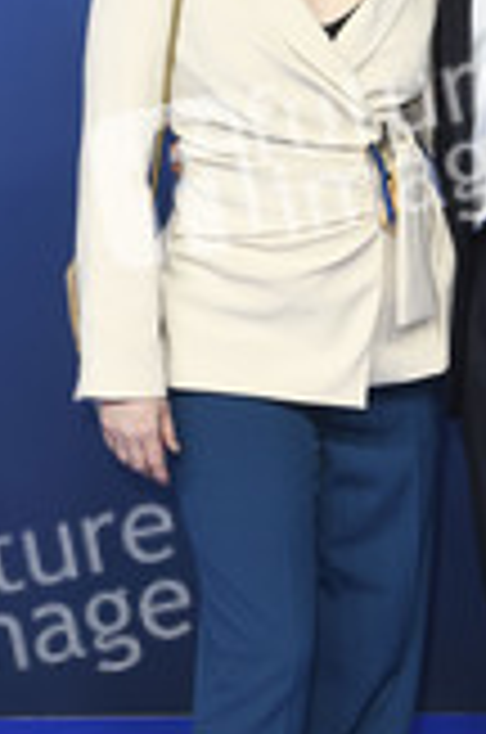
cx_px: 450
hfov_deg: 10.1
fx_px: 2745
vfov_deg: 15.2
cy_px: 387
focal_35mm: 135
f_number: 4
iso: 800
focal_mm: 55
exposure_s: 1/320
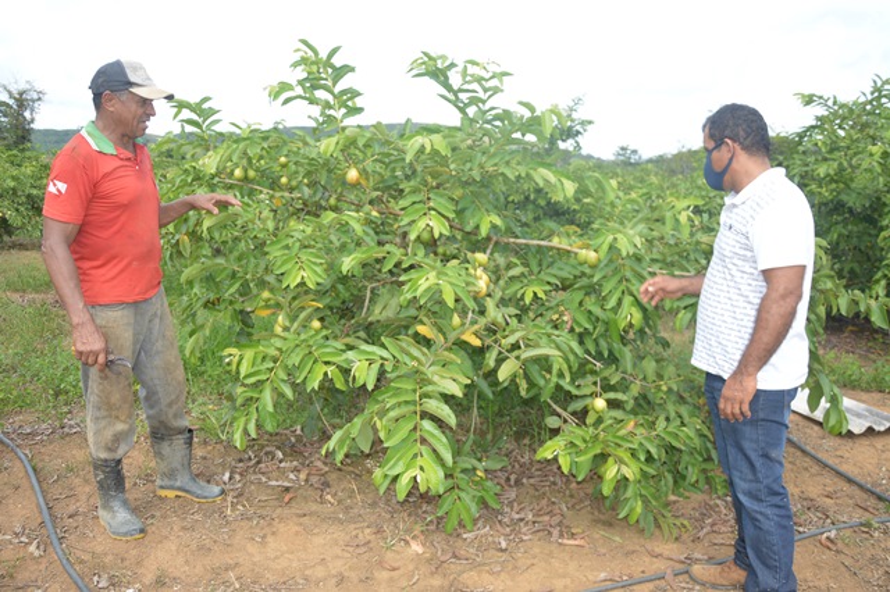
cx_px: 445
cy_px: 296
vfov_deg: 47.9
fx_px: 667
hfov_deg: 67.4
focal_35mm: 27
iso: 100
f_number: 5
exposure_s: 1/200
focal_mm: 18
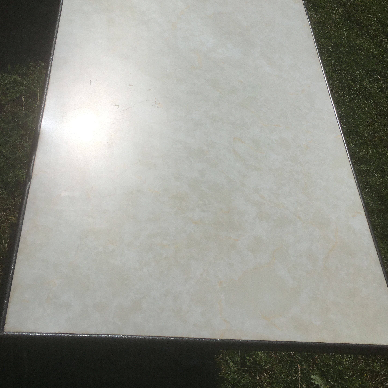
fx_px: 457
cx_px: 195
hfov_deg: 46.0
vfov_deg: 45.8
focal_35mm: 36
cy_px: 154
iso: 25
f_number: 2.2
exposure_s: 1/9615
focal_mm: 4.15
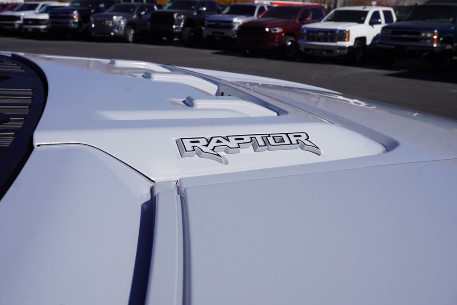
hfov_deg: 51.3
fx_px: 476
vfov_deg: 35.5
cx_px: 228
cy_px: 152
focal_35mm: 38
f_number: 11
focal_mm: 25
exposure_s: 1/320
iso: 100
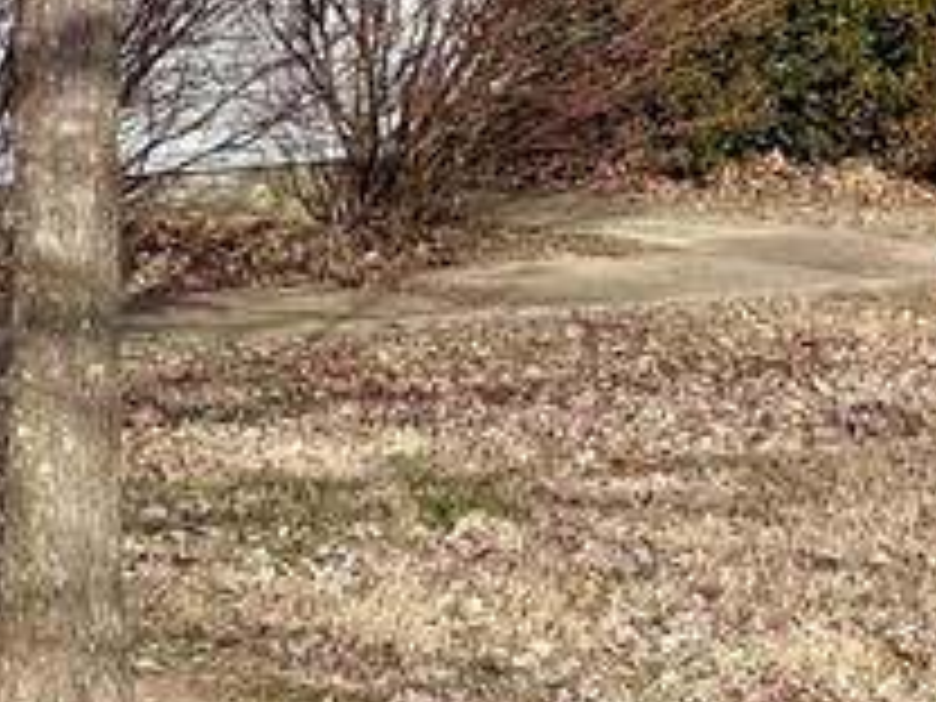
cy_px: -171
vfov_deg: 12.2
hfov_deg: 16.1
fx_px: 3191
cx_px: -148
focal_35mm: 118
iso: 80
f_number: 1.78
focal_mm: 6.76
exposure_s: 1/5348
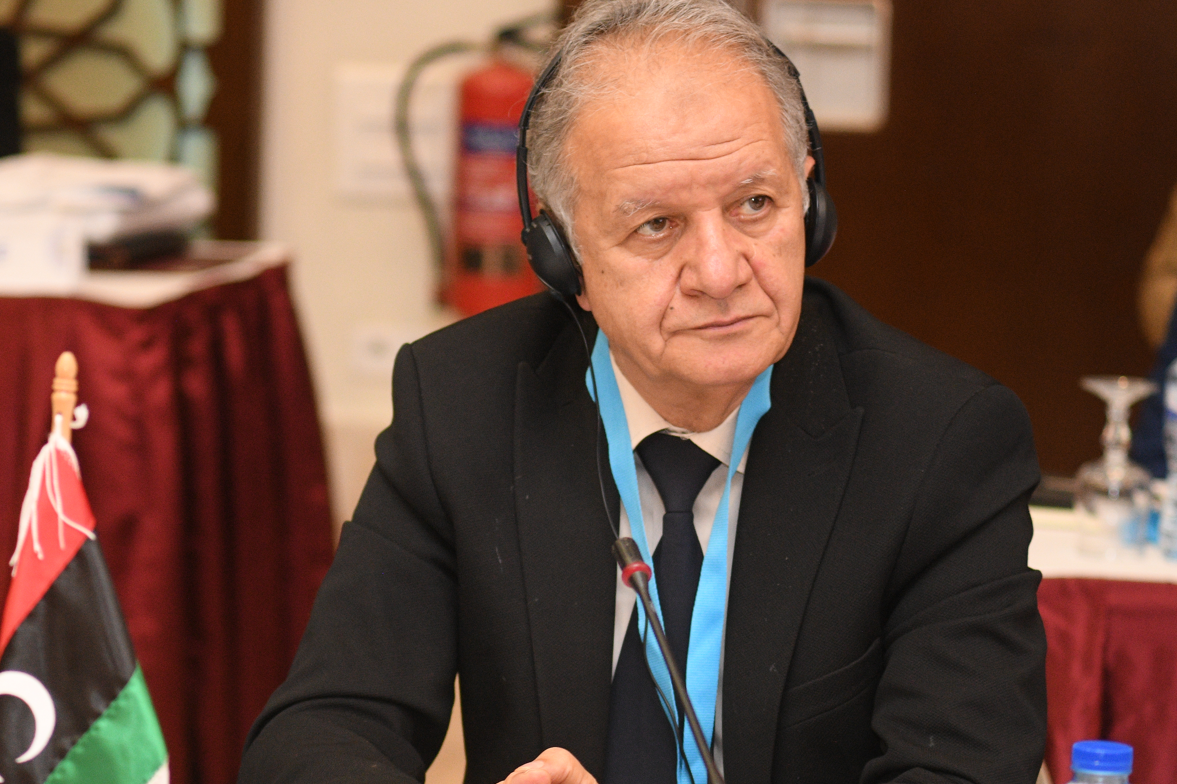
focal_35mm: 150
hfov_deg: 13.7
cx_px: 442
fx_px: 4903
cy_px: 528
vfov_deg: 9.1
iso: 2500
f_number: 4
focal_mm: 90
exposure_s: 1/160
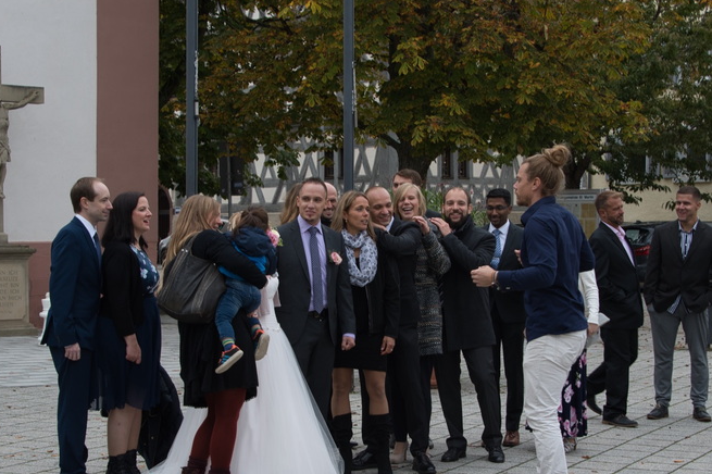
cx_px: 364
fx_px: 1601
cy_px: 282
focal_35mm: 81
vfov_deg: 16.8
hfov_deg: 25.1
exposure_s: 1/100
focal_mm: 45
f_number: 7.1
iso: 100
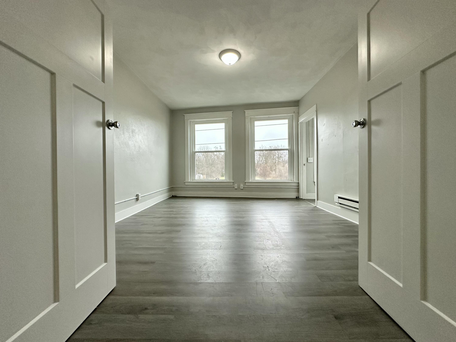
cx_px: 228
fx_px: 184
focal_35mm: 14
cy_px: 171
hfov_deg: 102.1
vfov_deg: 85.7
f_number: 2.2
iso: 250
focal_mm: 2.22
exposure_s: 1/120
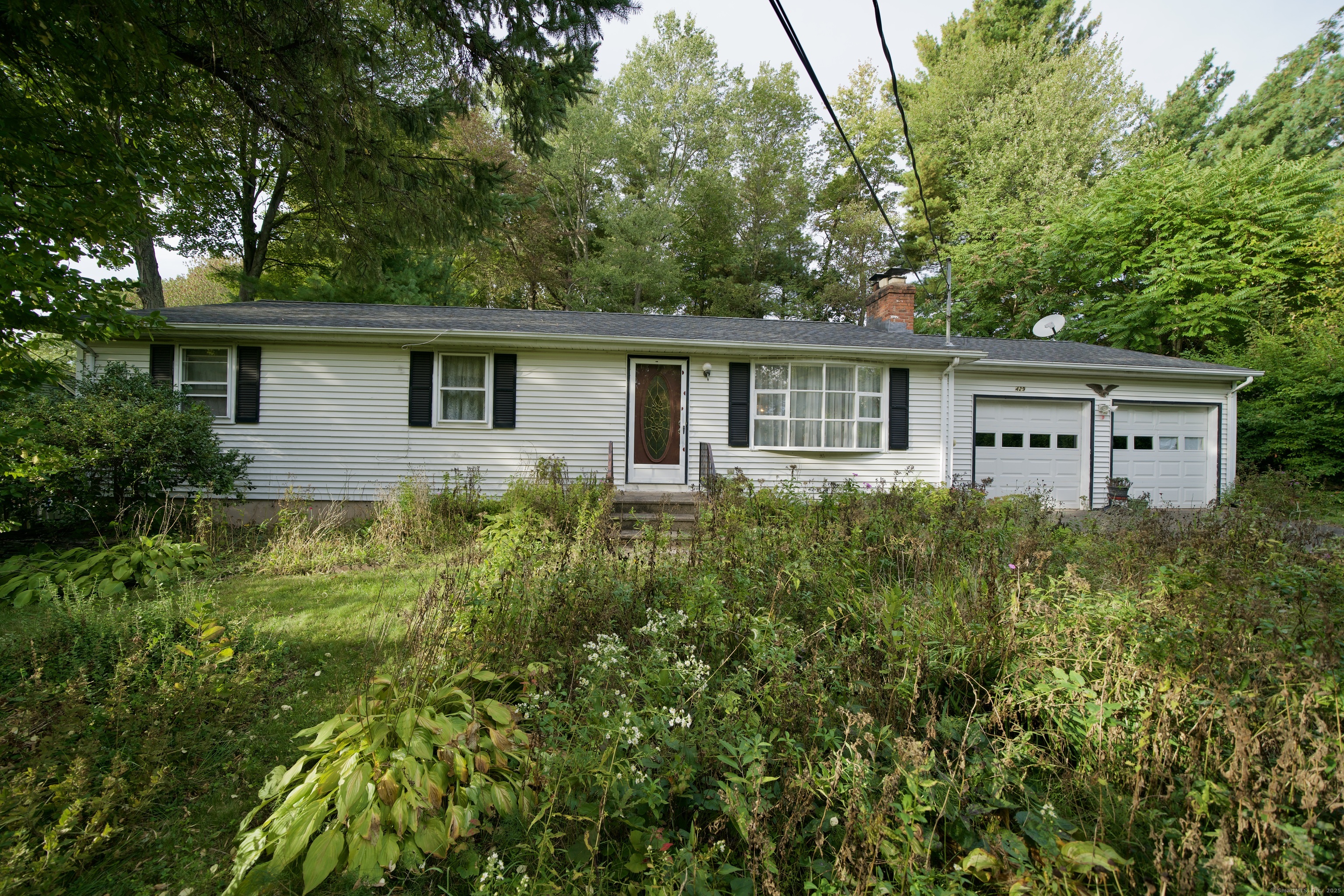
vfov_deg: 90.0
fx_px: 448
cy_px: 448
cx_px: 672
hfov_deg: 112.6
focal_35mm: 12
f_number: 5
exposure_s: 1/80
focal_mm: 12
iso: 100
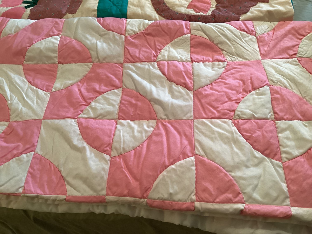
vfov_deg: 45.4
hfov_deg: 58.3
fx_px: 279
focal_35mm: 31
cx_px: 156
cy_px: 117
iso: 250
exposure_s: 1/60
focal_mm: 3.3
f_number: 2.4
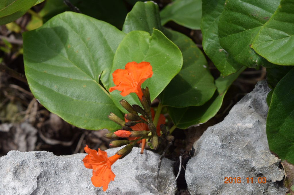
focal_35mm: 82
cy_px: 98
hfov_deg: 24.6
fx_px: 673
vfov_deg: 16.5
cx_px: 147
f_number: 8
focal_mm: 55
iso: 200
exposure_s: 1/500
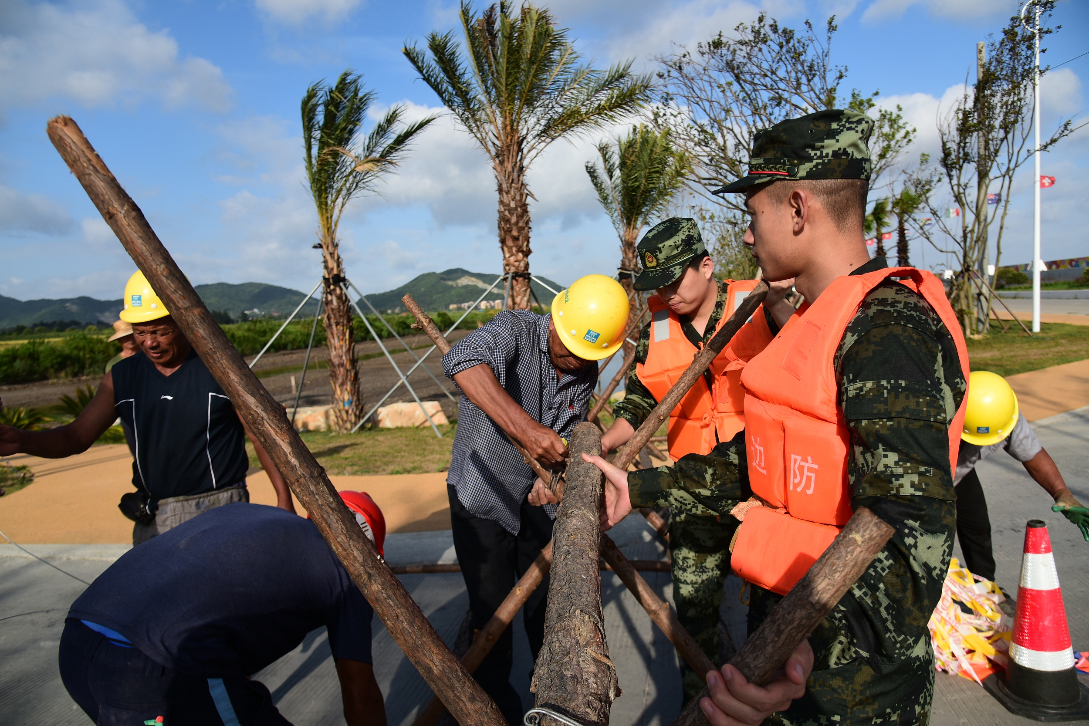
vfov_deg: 53.1
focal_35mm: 24
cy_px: 363
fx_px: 726
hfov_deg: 73.7
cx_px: 544
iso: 160
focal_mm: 24
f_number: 5.6
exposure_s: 1/800
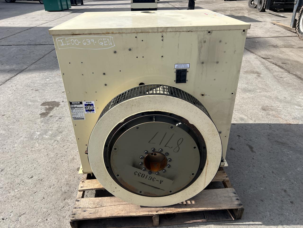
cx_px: 152
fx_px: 228
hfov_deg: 67.3
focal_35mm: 26
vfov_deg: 53.1
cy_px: 114
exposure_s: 1/3077
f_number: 1.5
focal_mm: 5.7
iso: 50
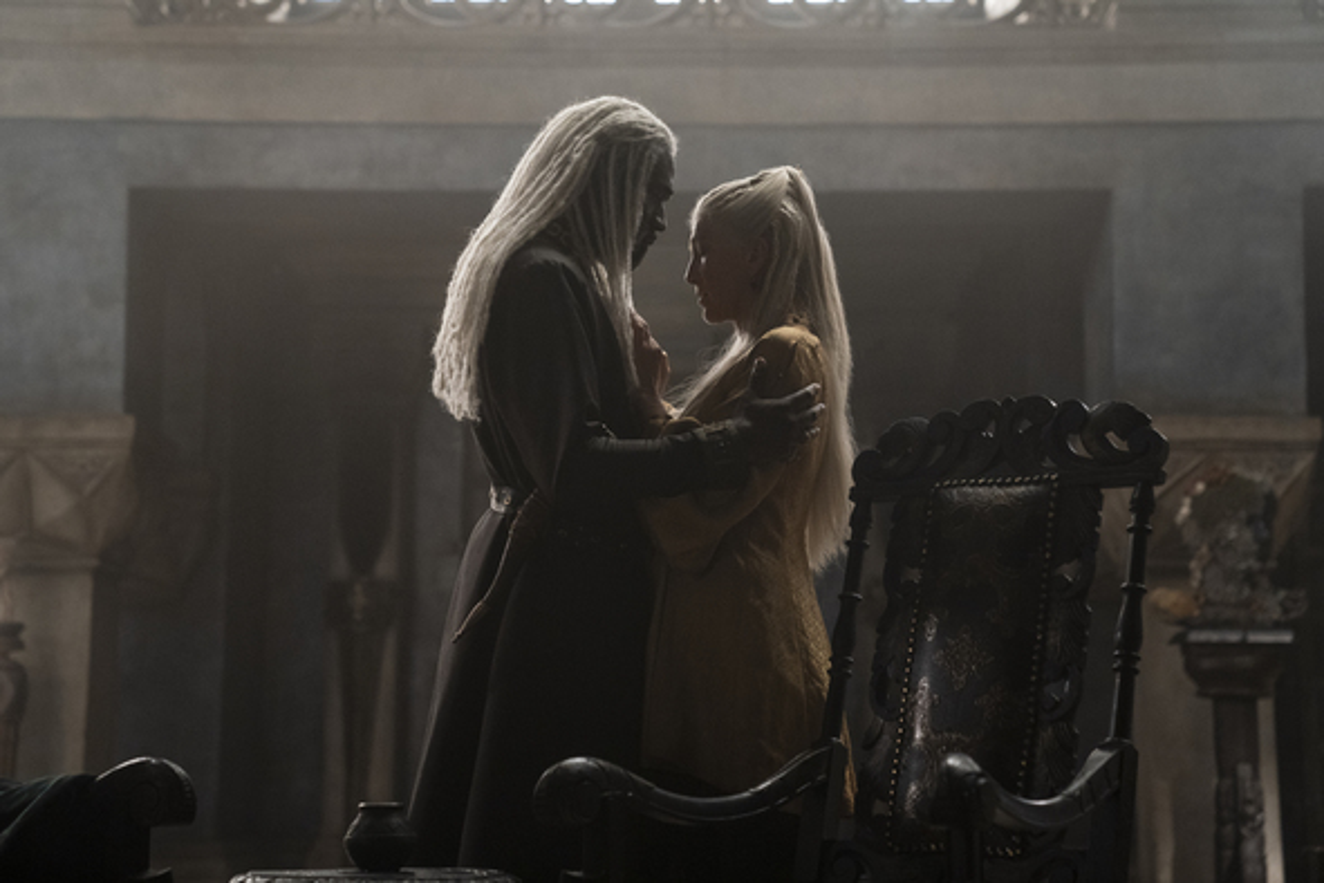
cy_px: 442
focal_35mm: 70
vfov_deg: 19.5
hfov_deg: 28.8
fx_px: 2574
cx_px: 662
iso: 3200
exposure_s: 1/100
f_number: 2.8
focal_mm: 70
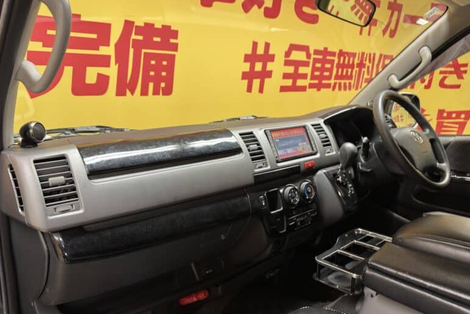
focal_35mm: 26
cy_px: 173
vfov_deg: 49.5
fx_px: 339
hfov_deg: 69.4
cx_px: 239
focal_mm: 6.76
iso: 125
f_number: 1.78
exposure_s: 1/50
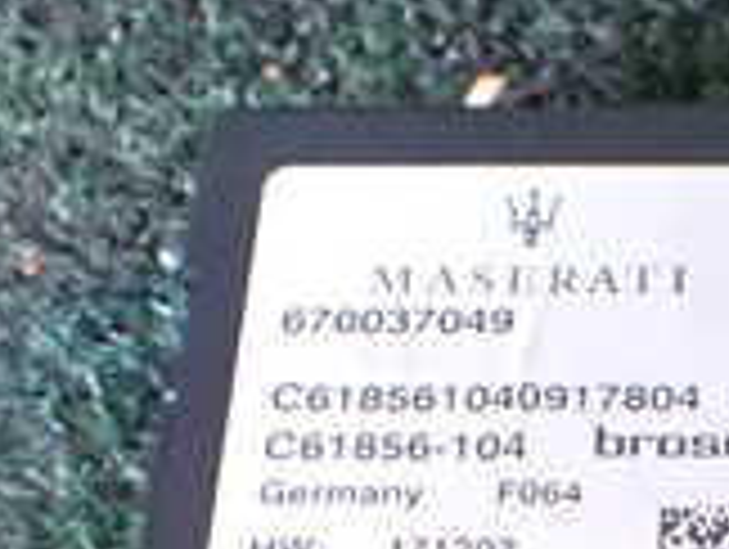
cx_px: 891
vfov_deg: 12.9
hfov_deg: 16.9
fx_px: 2341
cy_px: 711
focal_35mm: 111
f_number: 2.3
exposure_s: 1/30
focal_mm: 5.4
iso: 1250
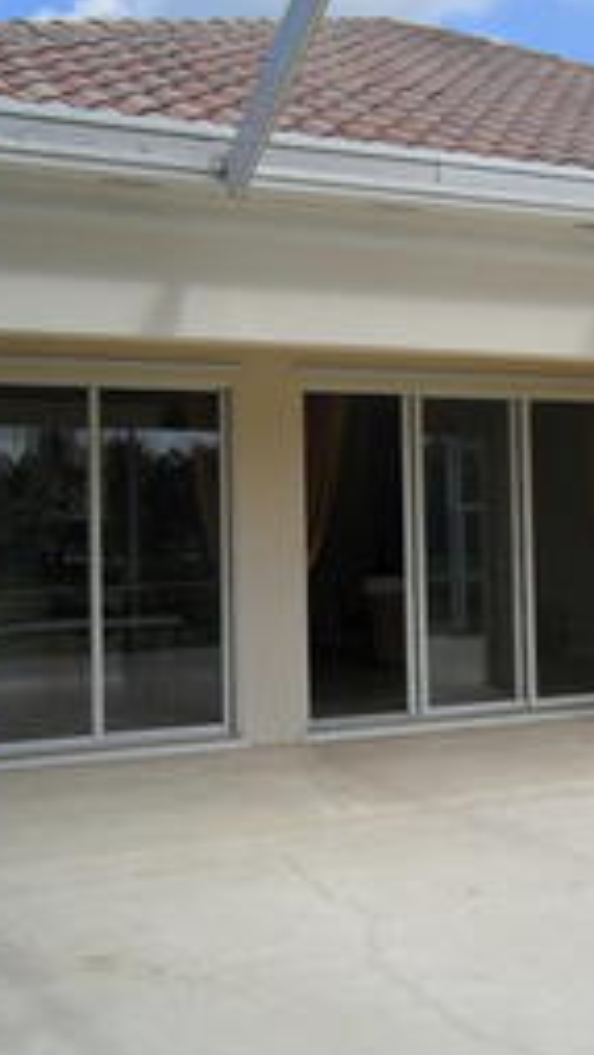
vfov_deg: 42.9
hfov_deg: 24.0
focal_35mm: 48
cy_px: 507
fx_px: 1343
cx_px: 573
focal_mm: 5
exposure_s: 1/750
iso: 80
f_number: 3.4
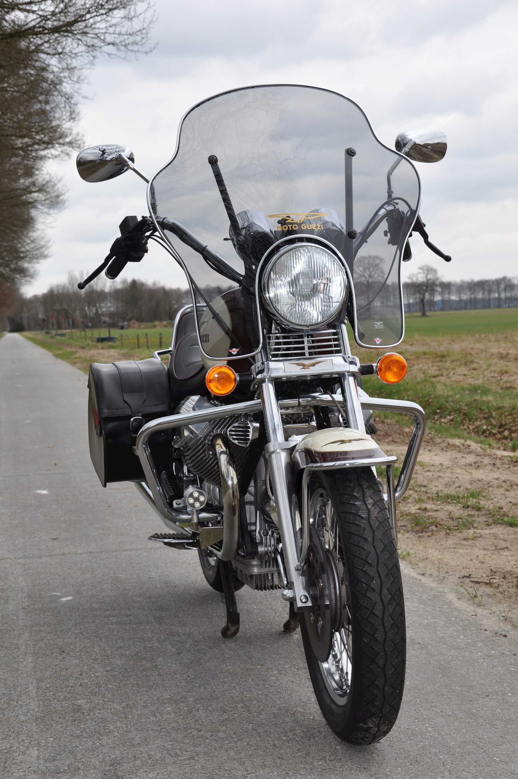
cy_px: 390
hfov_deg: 21.5
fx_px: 1363
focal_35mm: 63
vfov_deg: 31.9
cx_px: 259
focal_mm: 42
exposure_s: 1/200
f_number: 9
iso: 200
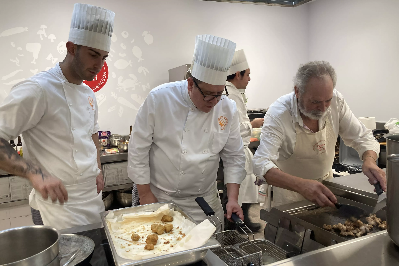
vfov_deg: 43.6
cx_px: 195
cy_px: 138
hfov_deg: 61.9
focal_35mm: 30
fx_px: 332
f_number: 1.8
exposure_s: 1/50
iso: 64
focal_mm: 3.99
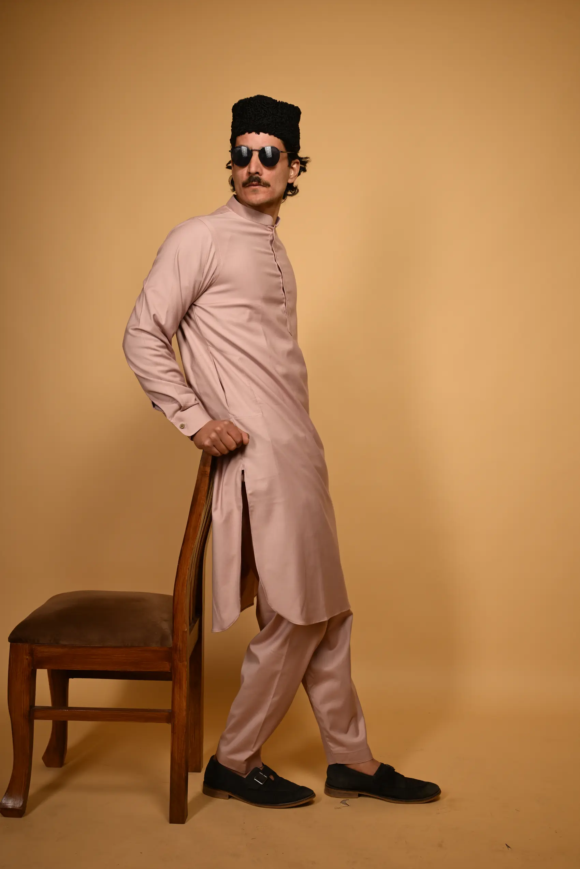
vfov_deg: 47.4
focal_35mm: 41
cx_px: 290
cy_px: 434
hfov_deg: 32.6
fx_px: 991
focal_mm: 41
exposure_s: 1/200
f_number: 7.1
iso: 125
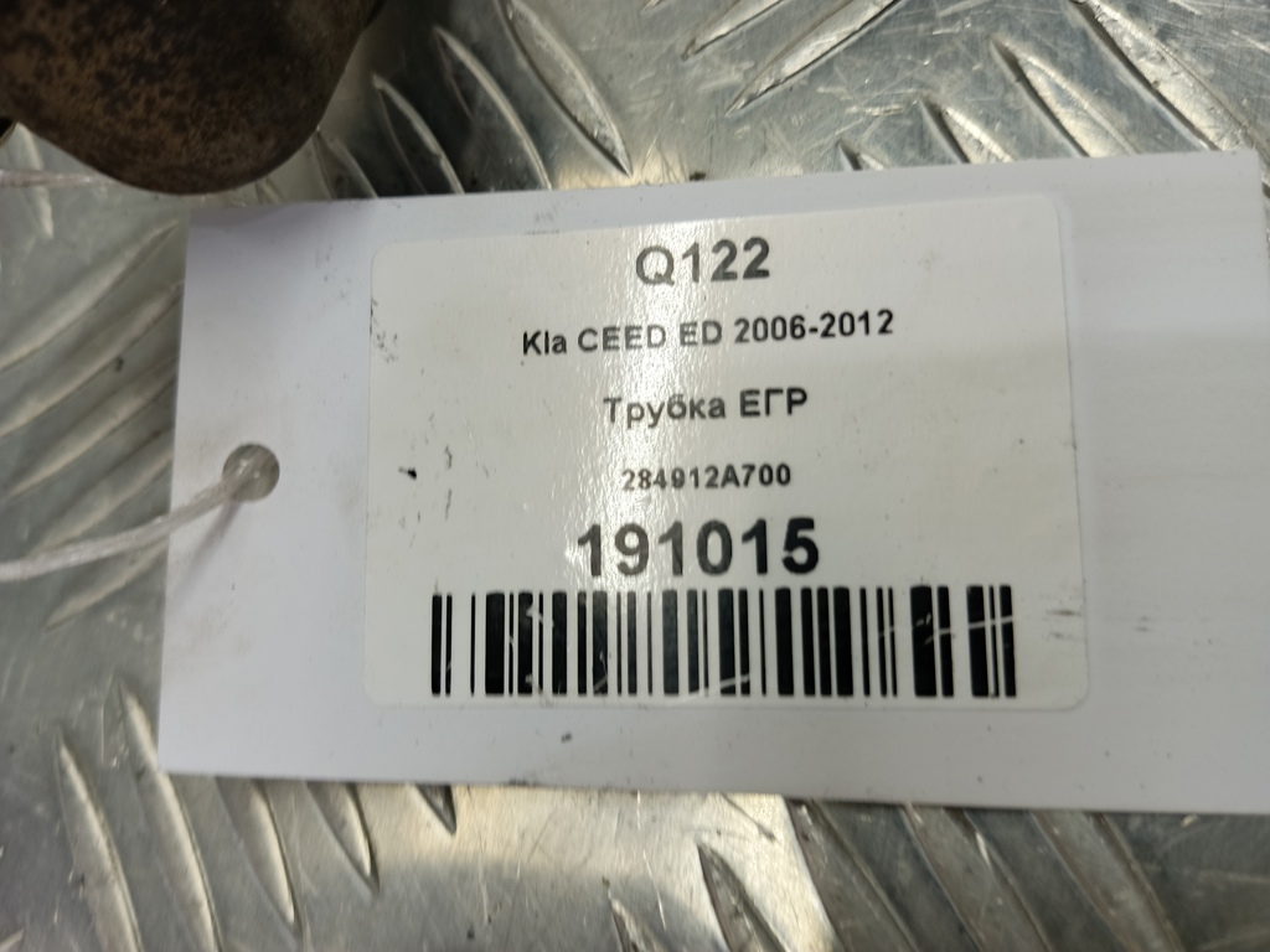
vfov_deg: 51.4
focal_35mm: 27
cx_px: 635
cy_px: 476
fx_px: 991
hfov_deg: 65.3
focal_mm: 4.11
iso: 89
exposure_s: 1/33.3
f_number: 1.6
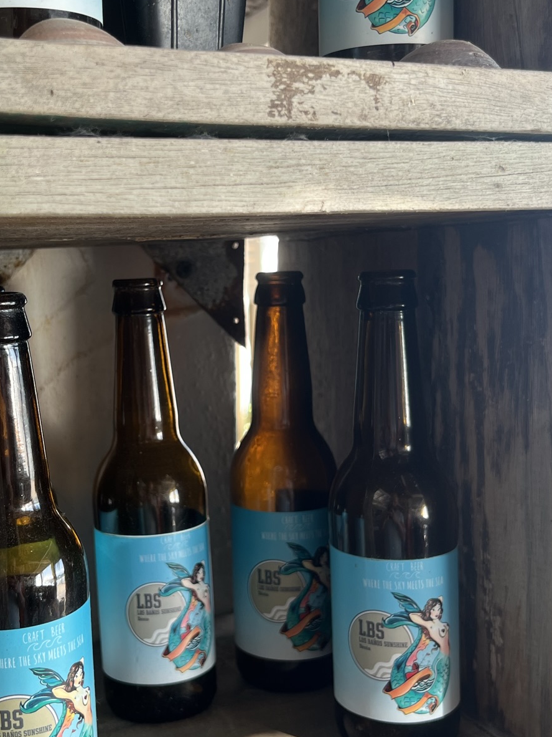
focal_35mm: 45
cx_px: 215
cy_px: 379
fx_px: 957
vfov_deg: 42.1
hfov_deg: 32.1
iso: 50
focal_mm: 5.7
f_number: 1.5
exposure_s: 1/215
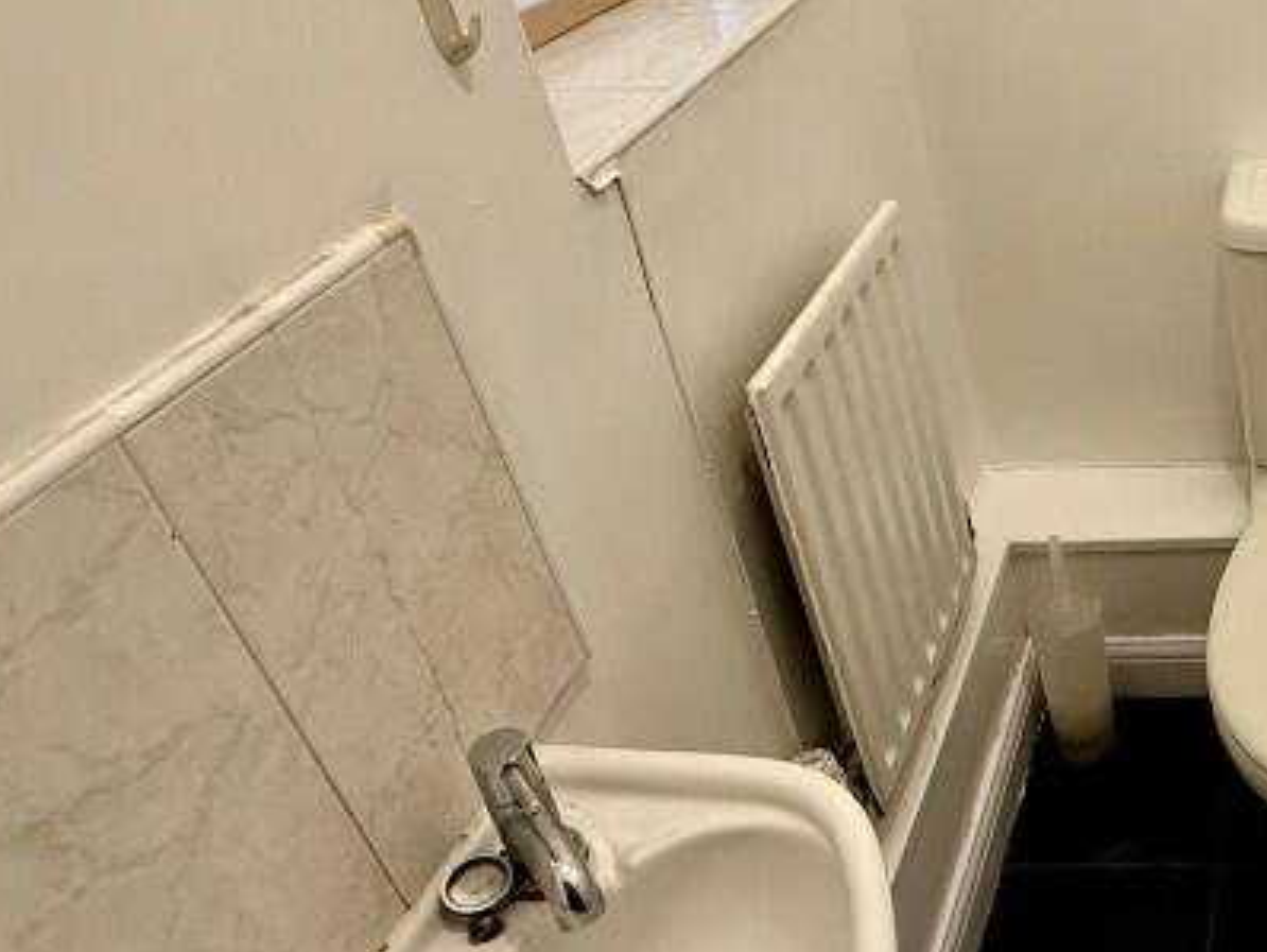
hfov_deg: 41.3
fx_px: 1318
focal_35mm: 36
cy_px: 353
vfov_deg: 39.4
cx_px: 1385
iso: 250
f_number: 2.2
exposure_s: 1/100
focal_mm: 2.22
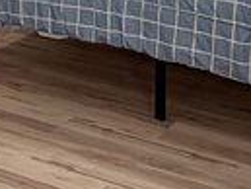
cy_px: -105
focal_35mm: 111
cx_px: -25
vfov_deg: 12.6
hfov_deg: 17.1
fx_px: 806
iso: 200
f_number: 2.2
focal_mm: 2.22
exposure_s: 1/120
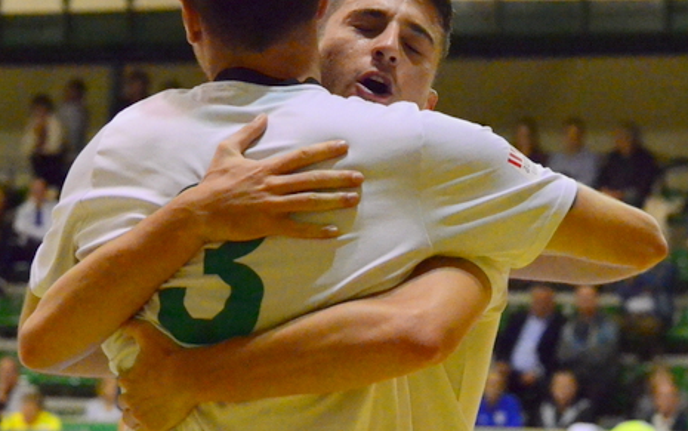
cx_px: 417
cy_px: 238
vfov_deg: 6.3
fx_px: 3939
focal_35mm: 210
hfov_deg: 10.0
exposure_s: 1/500
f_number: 5.6
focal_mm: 80
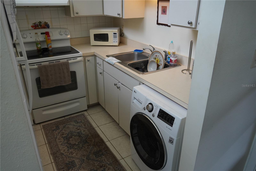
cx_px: 128
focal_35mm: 27
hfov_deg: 67.4
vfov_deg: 47.9
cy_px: 86
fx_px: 192
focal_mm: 18
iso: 640
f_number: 4
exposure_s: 1/160
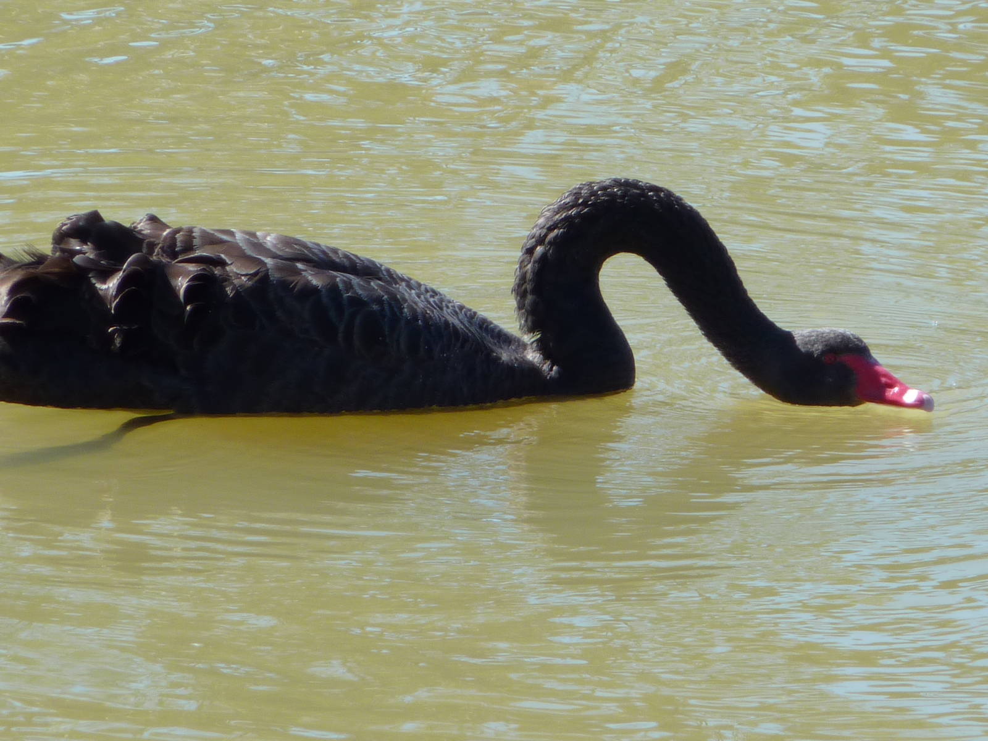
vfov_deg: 3.0
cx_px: 494
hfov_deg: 3.9
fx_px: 14328
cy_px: 370
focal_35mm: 502
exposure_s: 1/200
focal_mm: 45.7
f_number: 4.8
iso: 80
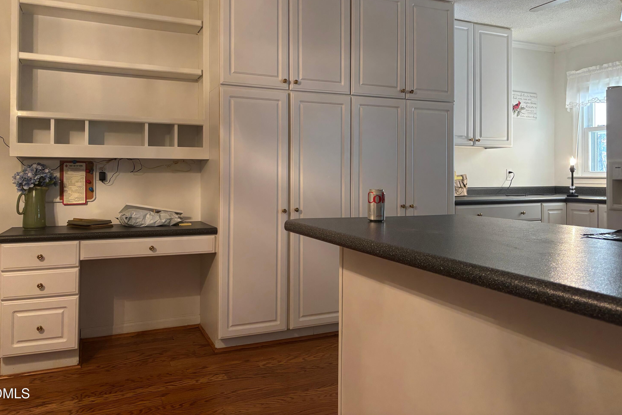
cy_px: 174
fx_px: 484
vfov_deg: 46.2
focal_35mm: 28
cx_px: 313
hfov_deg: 65.5
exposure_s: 1/60
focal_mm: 5.96
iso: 250
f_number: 1.6
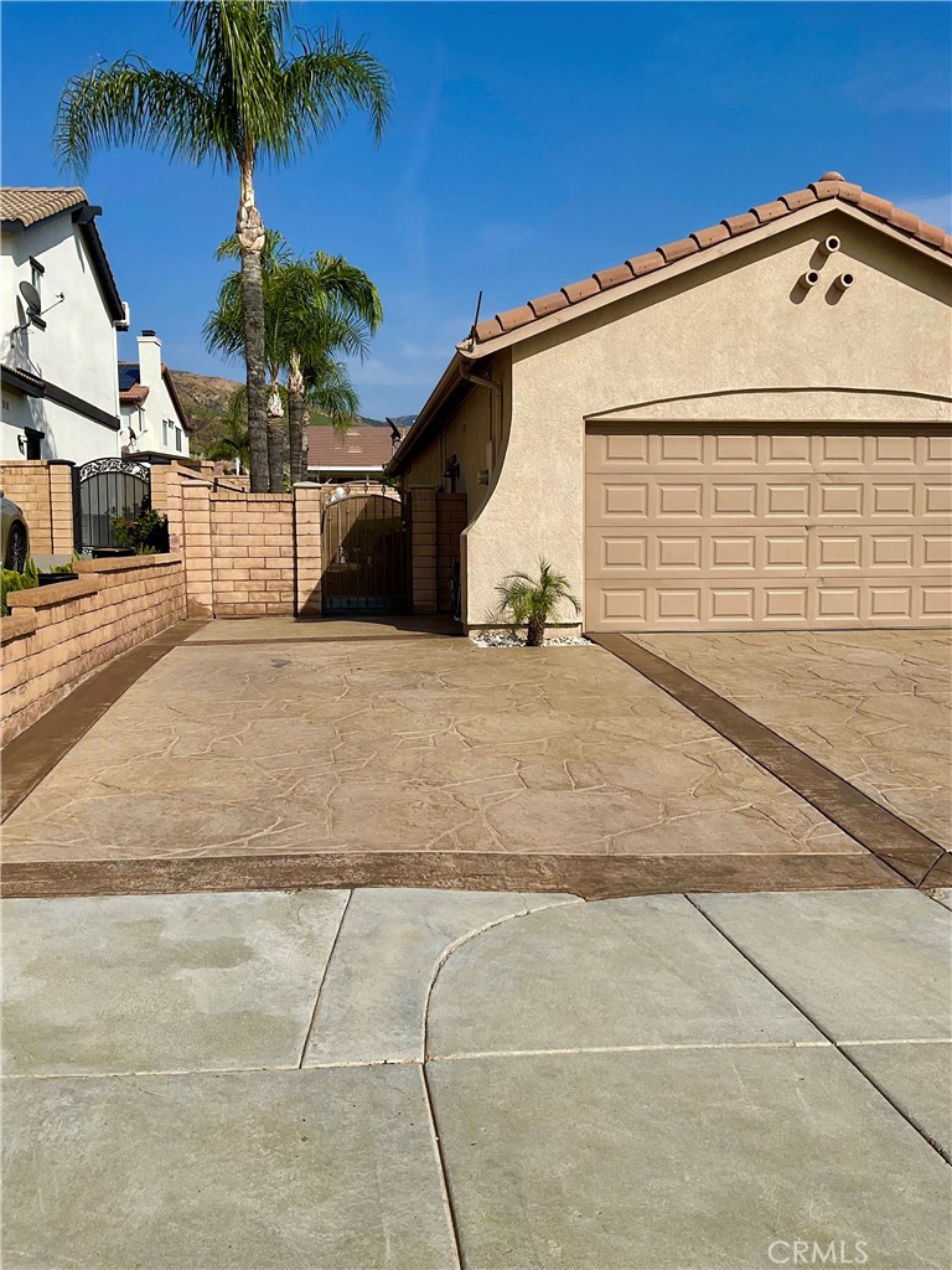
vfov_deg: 61.7
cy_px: 635
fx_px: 1063
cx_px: 476
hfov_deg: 48.2
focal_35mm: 29
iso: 20
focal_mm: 3
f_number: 1.8
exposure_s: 1/4405
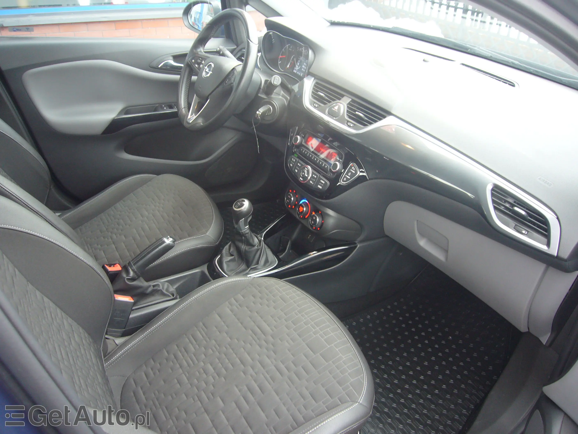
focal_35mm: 28
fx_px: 468
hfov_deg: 63.4
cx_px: 289
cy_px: 217
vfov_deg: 49.7
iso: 100
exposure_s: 1/15
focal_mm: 4.6
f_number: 2.8
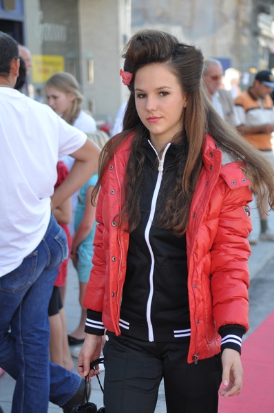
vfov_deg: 24.7
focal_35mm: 82
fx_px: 945
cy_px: 206
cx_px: 137
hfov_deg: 16.5
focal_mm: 55
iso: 400
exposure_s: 1/500
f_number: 2.8
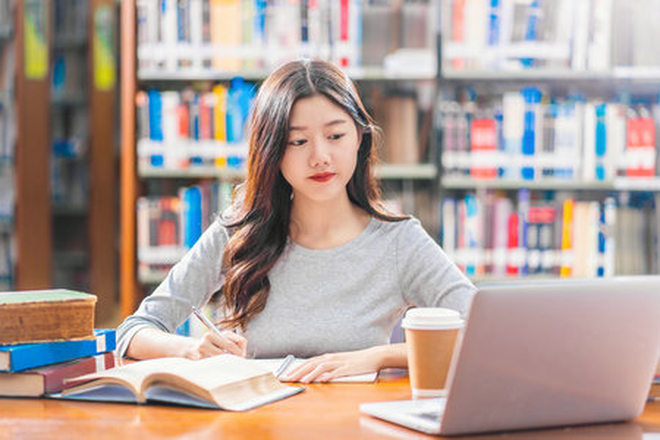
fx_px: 1558
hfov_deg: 23.9
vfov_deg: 16.1
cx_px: 330
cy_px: 220
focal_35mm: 85
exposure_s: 1/100
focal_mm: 85
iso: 100
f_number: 2
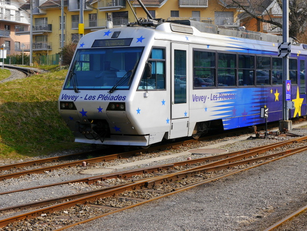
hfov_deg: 27.5
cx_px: 214
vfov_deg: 20.9
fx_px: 621
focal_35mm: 70
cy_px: 66
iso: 160
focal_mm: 24
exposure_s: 1/320
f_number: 8
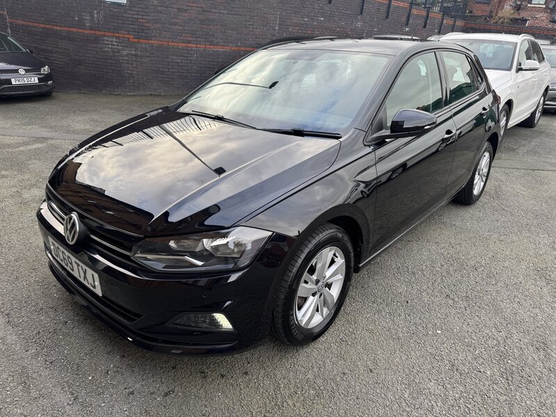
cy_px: 208
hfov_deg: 71.6
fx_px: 385
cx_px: 278
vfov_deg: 56.8
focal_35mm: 24
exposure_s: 1/145
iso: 64
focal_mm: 6.76
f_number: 1.78
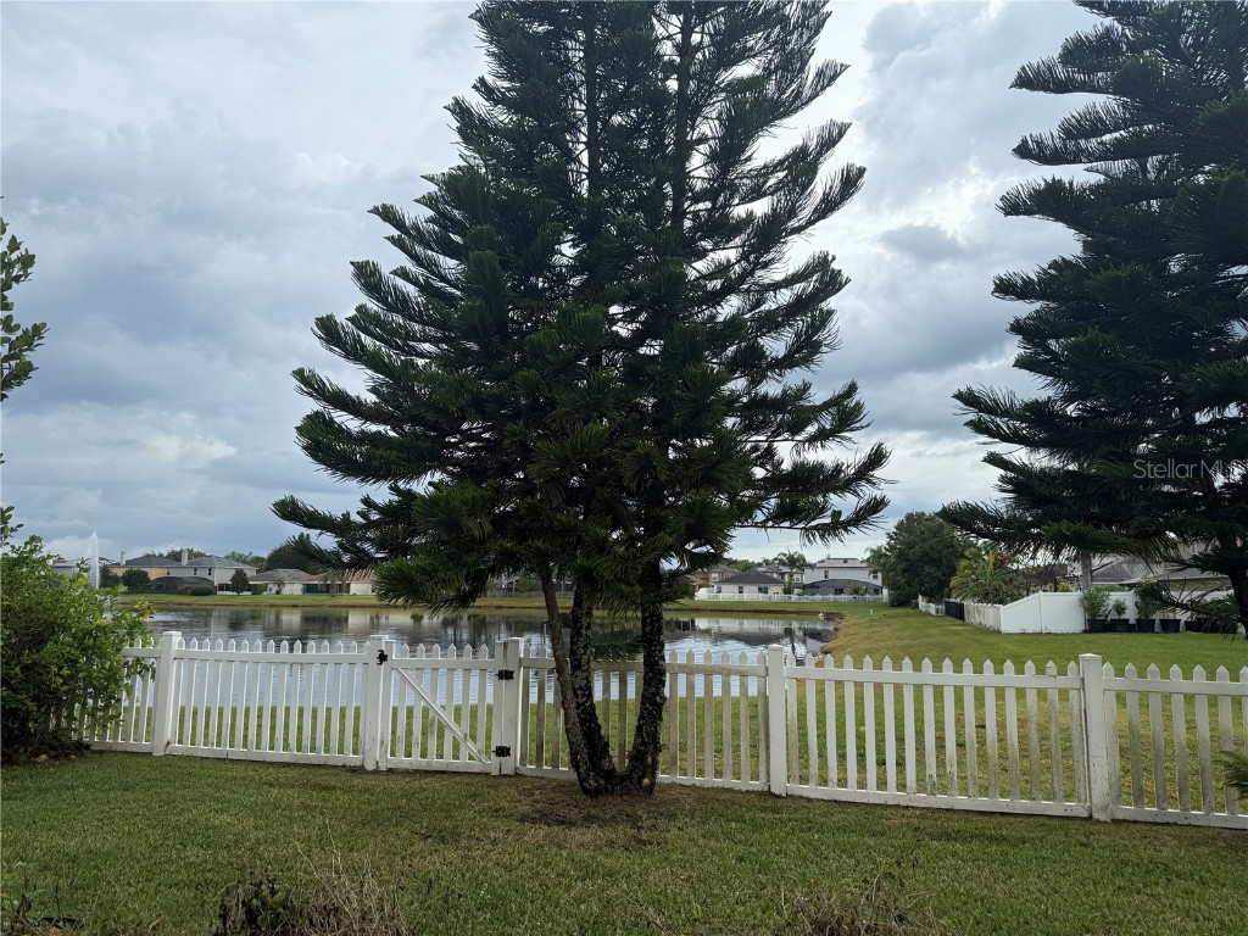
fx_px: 865
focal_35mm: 24
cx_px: 624
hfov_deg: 71.6
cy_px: 468
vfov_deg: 56.8
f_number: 1.78
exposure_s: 1/1689
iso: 80
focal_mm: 6.76
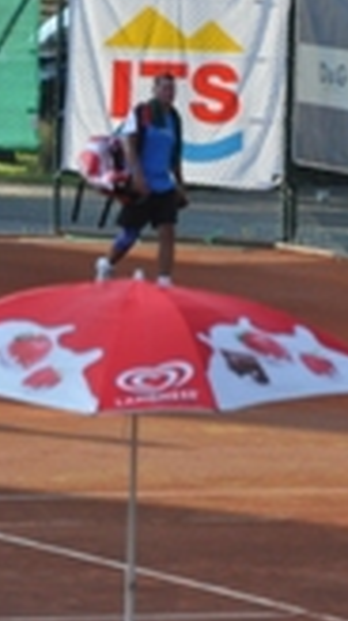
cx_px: -98
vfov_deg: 4.8
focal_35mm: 449
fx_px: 7388
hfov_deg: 2.7
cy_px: 87
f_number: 5.6
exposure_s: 1/800
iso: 800
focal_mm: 105
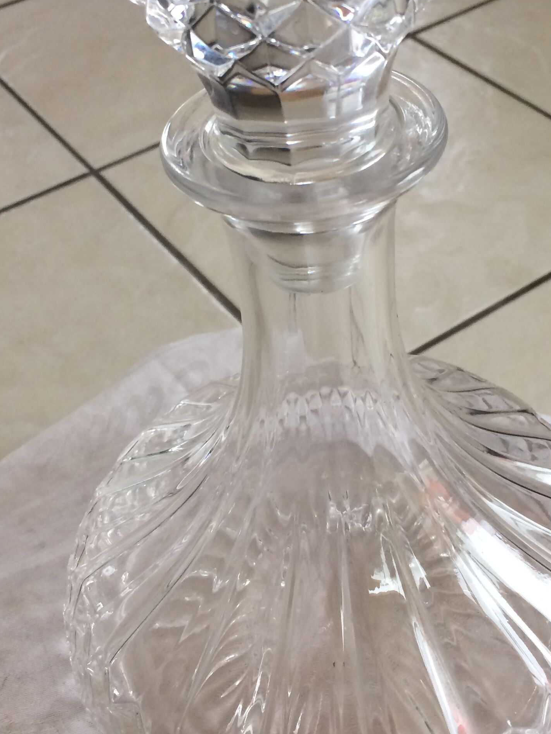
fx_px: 1061
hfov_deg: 29.1
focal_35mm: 50
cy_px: 325
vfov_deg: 38.1
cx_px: 310
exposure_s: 1/33
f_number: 2.2
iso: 64
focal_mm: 4.15
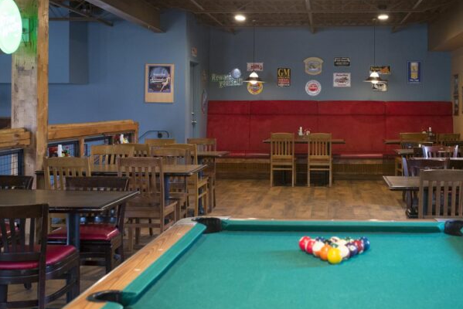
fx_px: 643
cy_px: 105
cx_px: 330
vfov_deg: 26.9
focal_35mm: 50
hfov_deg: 38.8
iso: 2500
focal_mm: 35
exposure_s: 1/20
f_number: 5.6
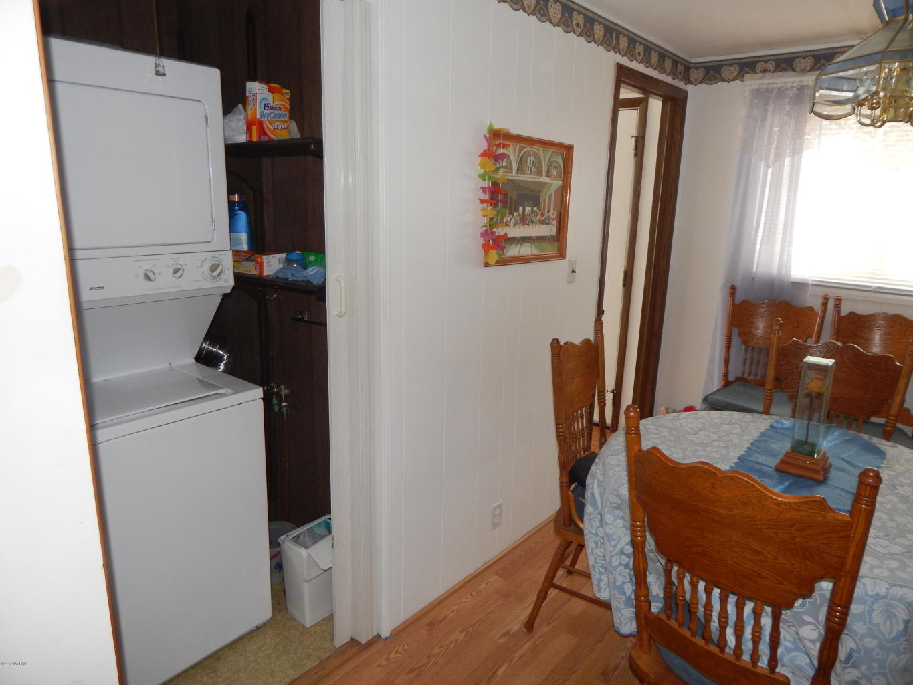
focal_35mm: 23
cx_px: 456
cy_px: 342
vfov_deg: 58.9
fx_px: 607
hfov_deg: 73.9
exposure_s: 1/30
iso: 200
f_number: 3
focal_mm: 4
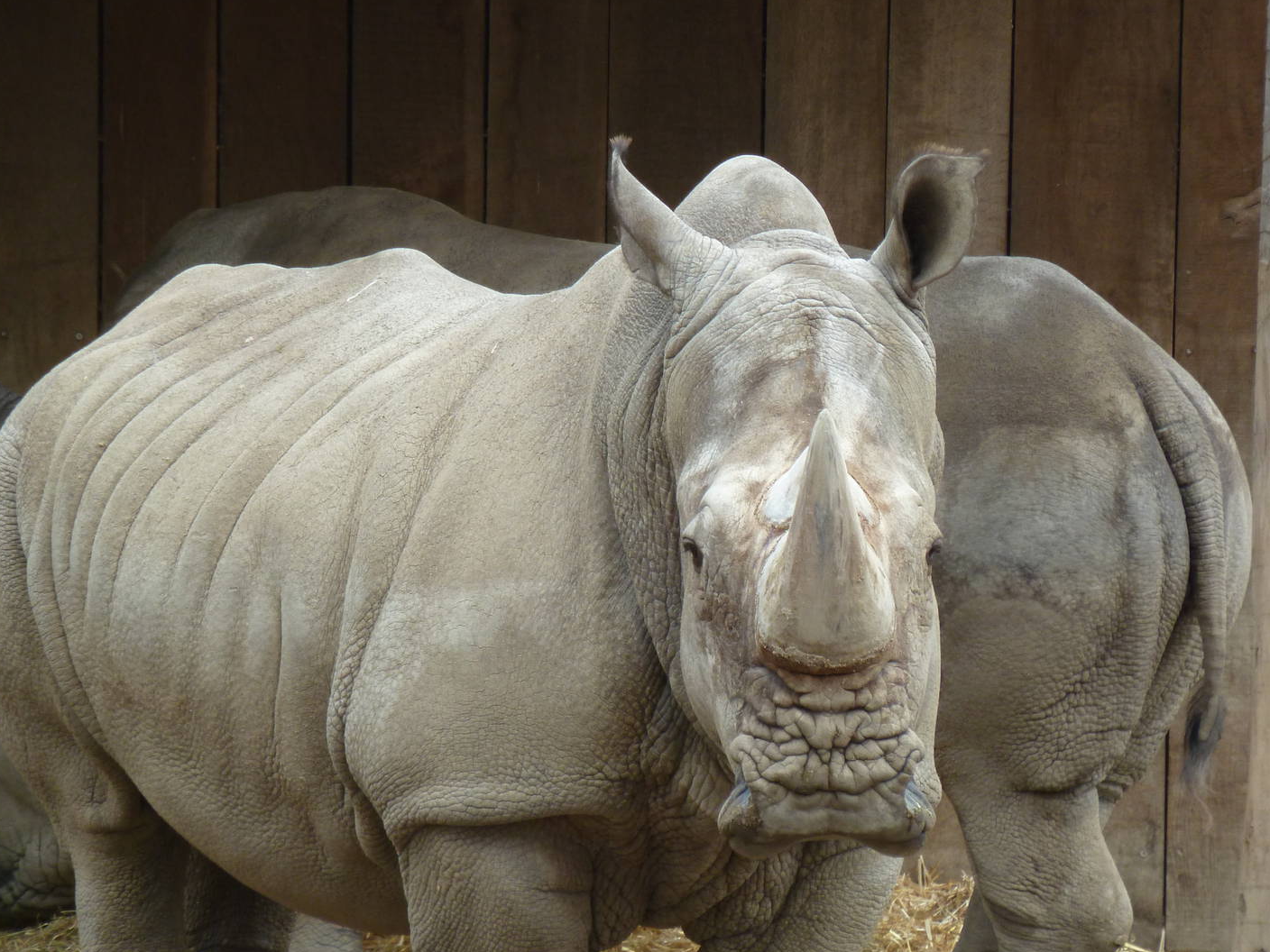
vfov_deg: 4.4
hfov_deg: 5.8
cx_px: 565
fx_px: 12511
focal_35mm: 341
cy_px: 529
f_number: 4.9
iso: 125
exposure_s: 1/125
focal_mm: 49.2
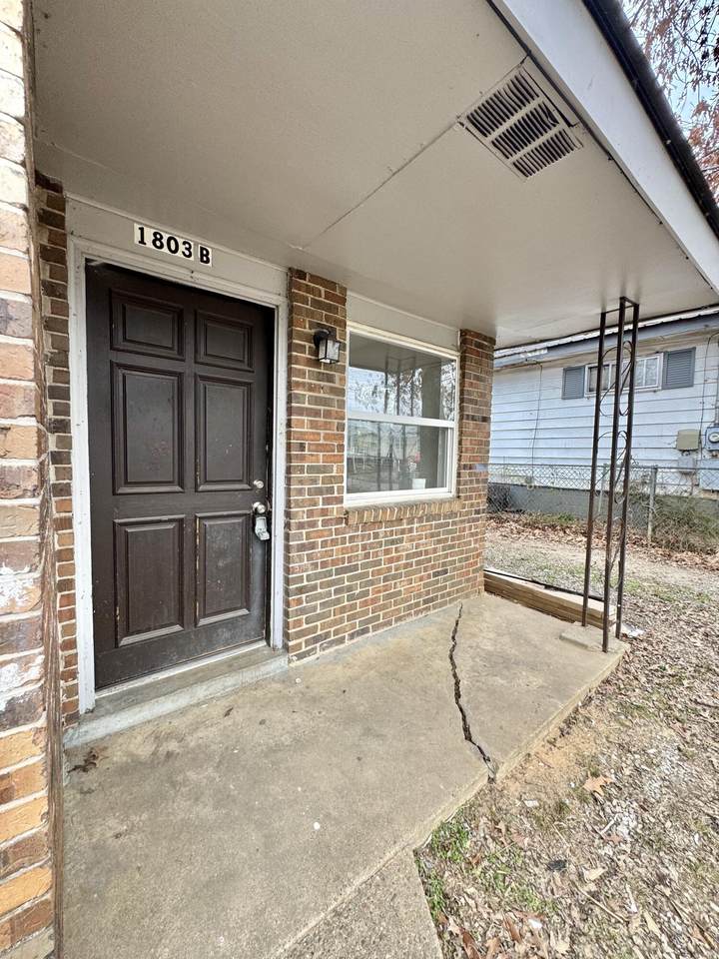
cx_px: 360
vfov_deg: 102.1
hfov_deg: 85.7
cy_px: 480
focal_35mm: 14
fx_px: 388
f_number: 2.2
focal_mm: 2.22
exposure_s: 1/99
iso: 100
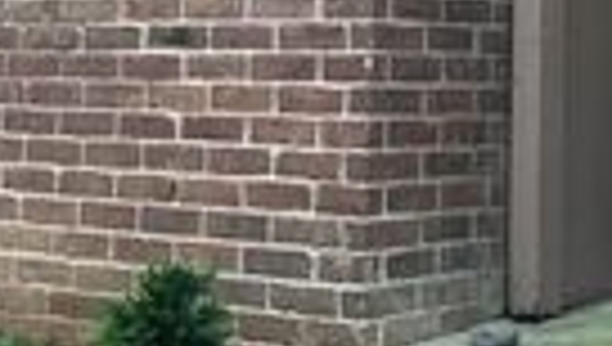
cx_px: 522
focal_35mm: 104
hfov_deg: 20.2
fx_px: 1690
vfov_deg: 11.2
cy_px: -173
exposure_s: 1/121
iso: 80
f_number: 1.6
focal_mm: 5.1
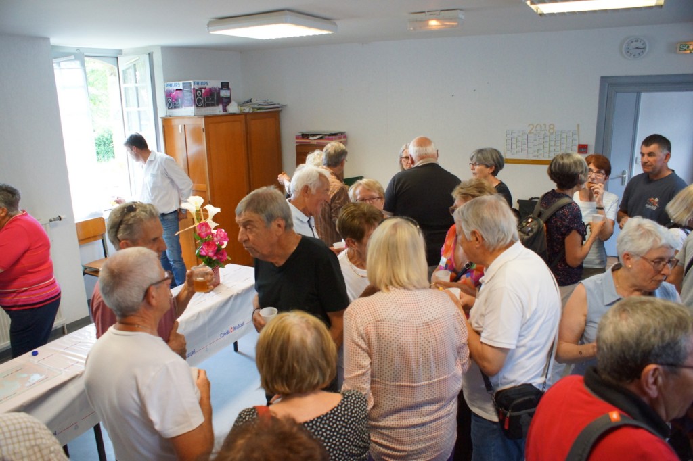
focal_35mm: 30
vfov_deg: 43.6
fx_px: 577
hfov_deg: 61.9
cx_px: 346
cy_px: 230
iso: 1600
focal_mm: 20
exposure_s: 1/125
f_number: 4
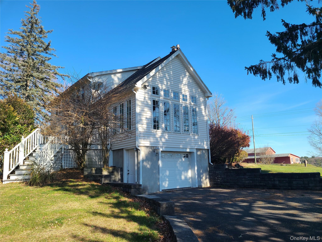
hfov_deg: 67.3
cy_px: 121
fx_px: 242
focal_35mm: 26
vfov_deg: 53.1
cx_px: 161
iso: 40
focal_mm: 5.4
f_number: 1.8
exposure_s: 1/1016
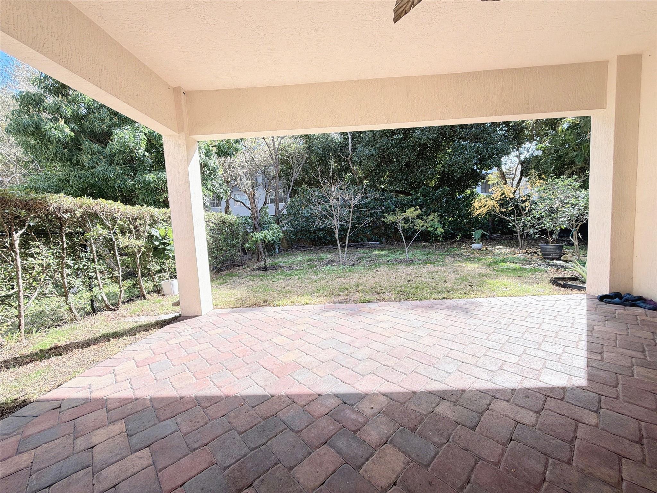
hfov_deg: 102.1
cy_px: 246
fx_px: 266
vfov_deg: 85.7
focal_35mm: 14
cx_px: 328
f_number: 2.2
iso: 50
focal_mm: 2.22
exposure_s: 1/194
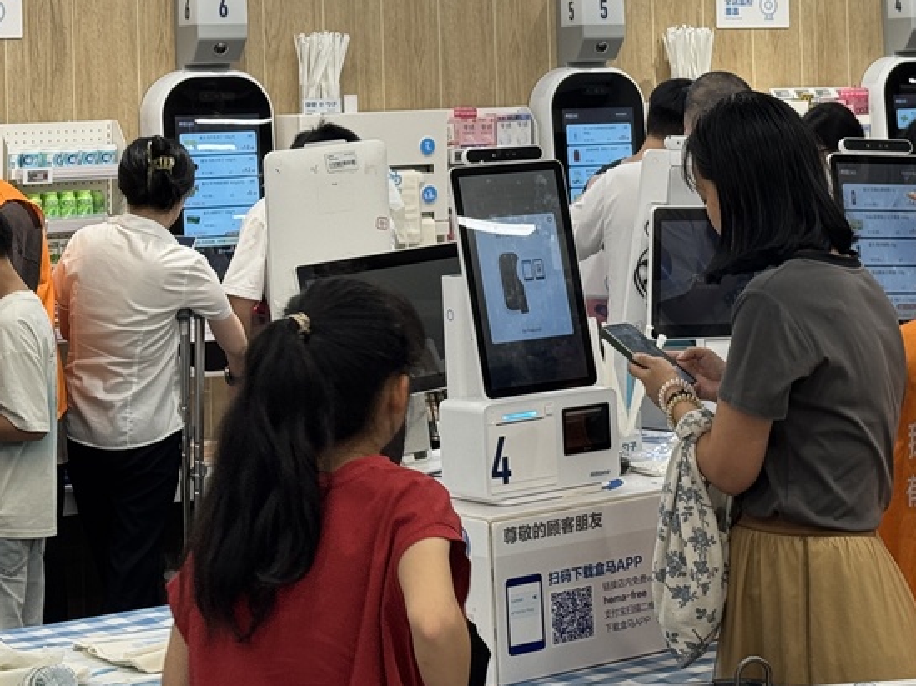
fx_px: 2777
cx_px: 617
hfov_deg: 18.7
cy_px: 17
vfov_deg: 13.9
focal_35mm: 105
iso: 50
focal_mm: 6.76
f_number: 1.78
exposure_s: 1/100
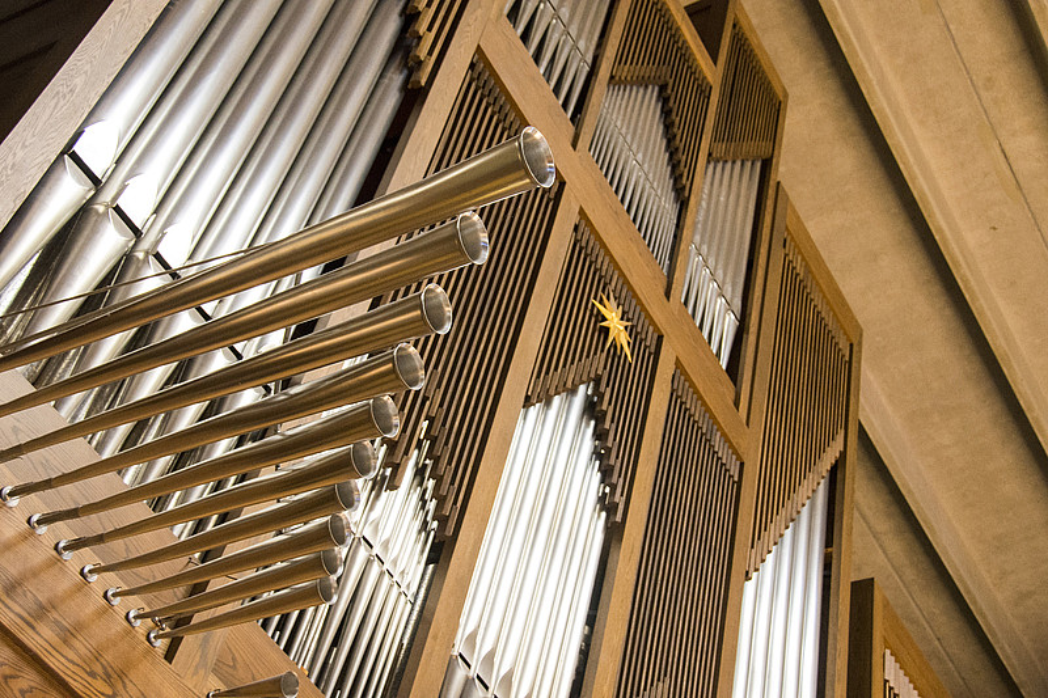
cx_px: 524
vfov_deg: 25.7
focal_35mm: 52
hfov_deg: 37.9
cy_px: 349
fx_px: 1528
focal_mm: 35
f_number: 5
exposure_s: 1/60
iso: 3200
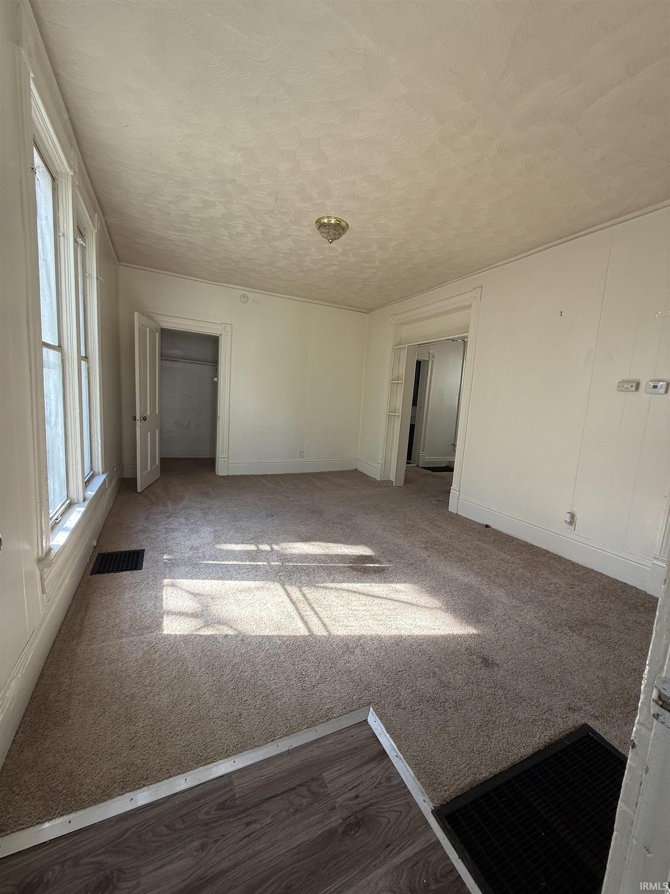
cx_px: 335
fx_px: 361
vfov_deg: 102.1
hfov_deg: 85.7
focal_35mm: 14
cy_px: 447
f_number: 2.2
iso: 64
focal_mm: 2.22
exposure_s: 1/141
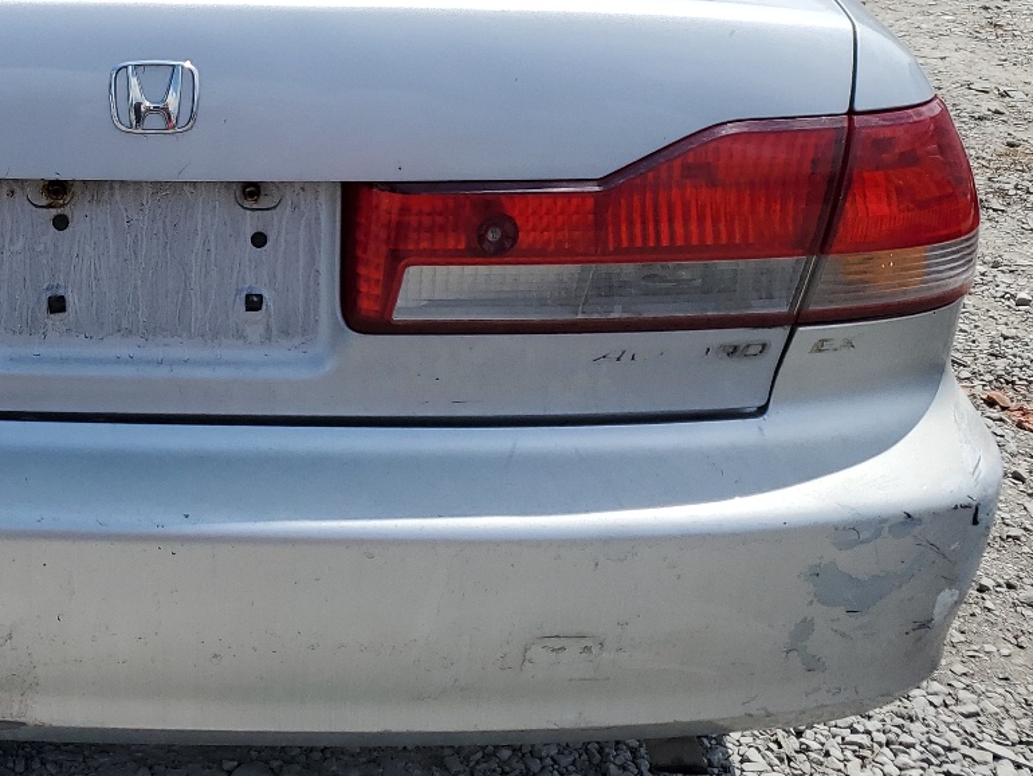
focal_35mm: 54
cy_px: 242
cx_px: 137
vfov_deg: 26.8
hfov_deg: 33.9
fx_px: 1612
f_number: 1.5
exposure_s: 1/5000
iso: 50
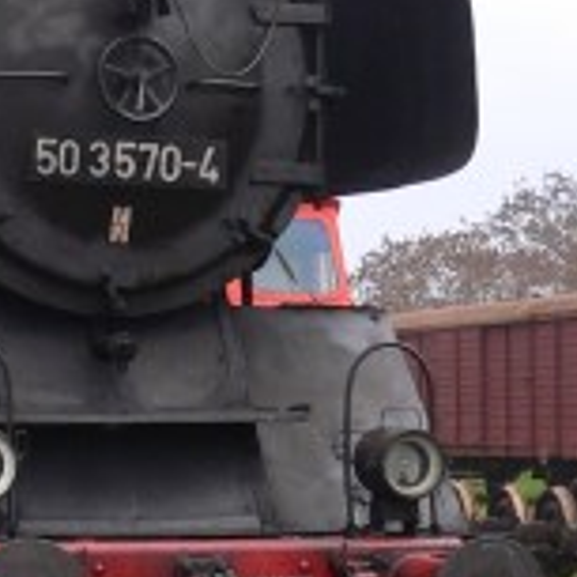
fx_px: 2678
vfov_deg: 12.3
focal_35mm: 142
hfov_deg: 12.2
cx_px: 60
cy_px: 364
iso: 100
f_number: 2.8
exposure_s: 1/250
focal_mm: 5.8
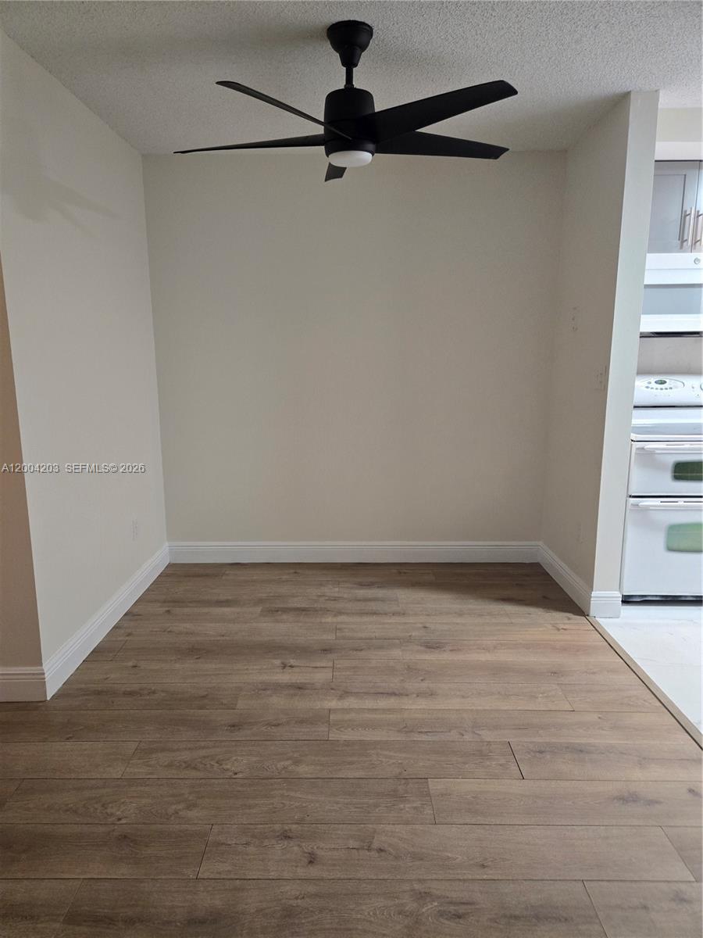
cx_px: 352
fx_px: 623
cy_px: 469
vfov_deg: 73.9
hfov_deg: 58.9
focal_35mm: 23
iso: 640
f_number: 1.8
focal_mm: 5.4
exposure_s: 1/120
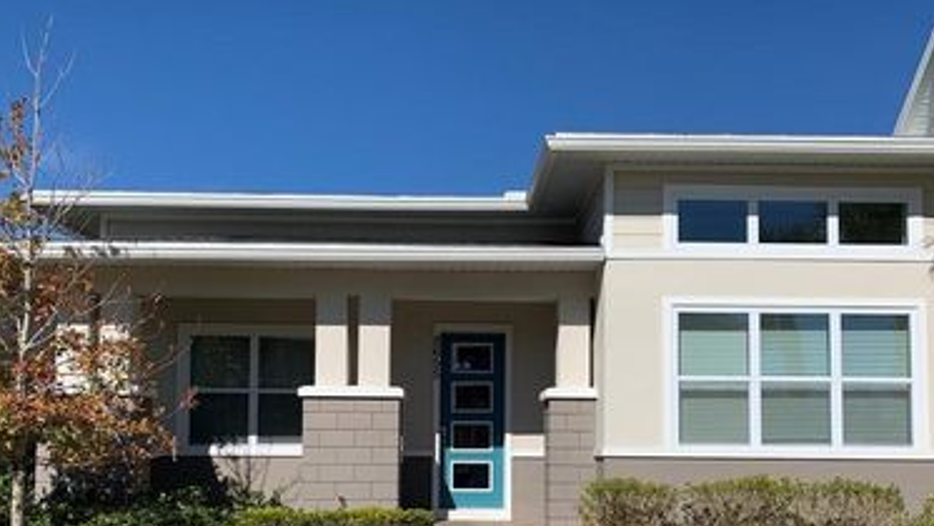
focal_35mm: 38
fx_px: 941
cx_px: 478
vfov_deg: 30.6
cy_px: 402
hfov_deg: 52.8
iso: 25
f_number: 1.8
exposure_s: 1/4098
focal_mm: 4.25
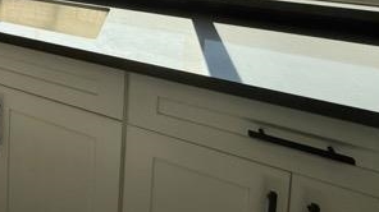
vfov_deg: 28.7
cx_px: -17
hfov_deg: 47.2
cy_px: -68
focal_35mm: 33
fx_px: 331
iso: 50
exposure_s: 1/1312
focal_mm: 2.22
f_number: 2.2
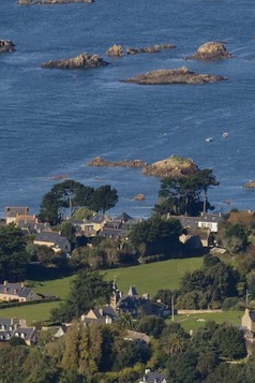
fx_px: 5950
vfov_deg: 3.6
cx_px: -61
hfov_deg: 2.5
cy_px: 755
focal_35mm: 560
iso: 800
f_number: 11
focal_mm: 125
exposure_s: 1/1000
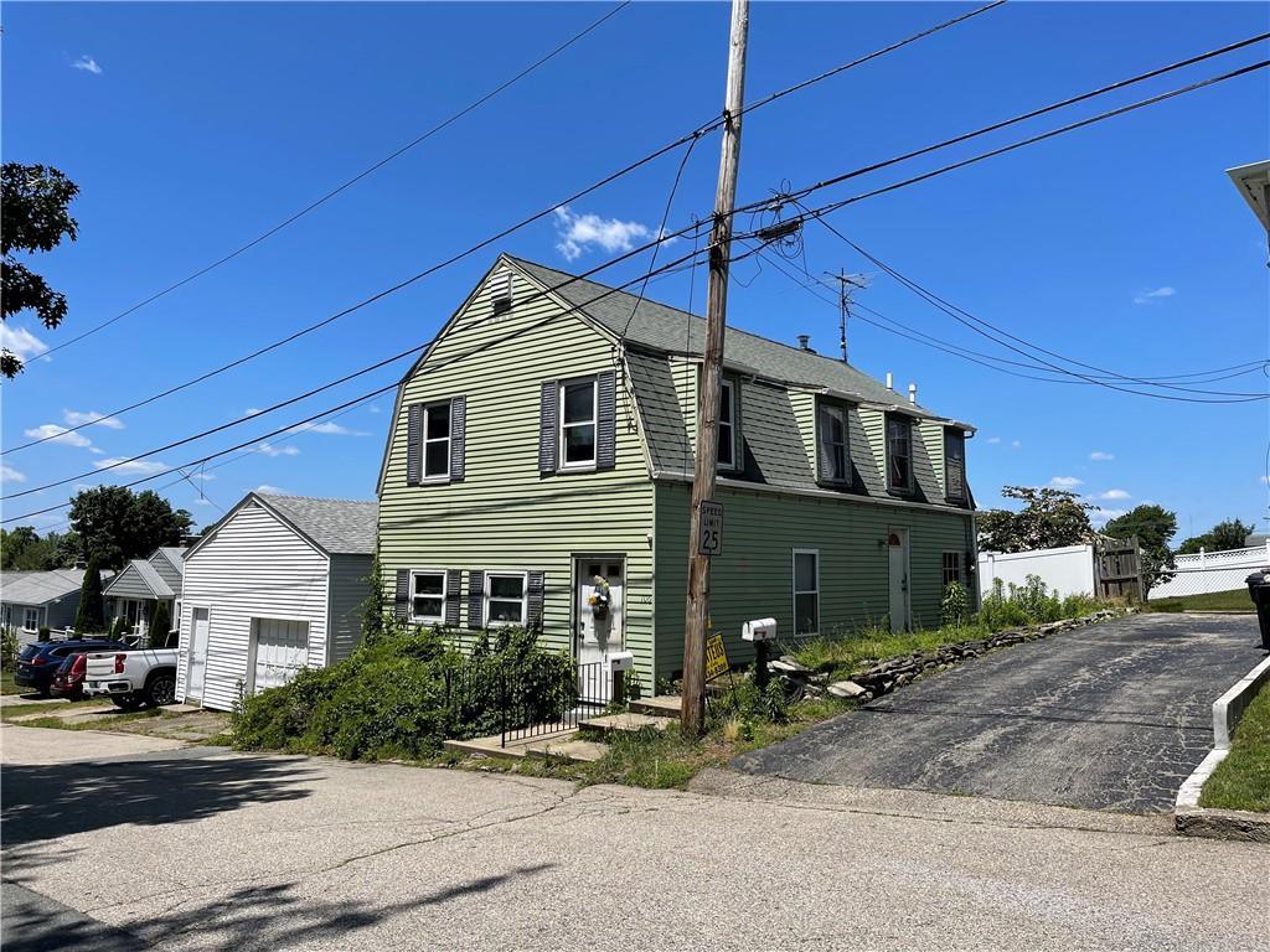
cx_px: 635
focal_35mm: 26
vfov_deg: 53.1
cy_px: 476
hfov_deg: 67.3
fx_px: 954
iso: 32
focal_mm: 5.1
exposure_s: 1/4348
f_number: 1.6
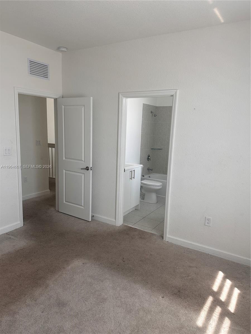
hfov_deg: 56.8
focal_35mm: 24
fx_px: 232
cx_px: 126
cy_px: 167
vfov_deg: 71.6
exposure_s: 1/120
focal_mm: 6.86
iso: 80
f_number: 1.78
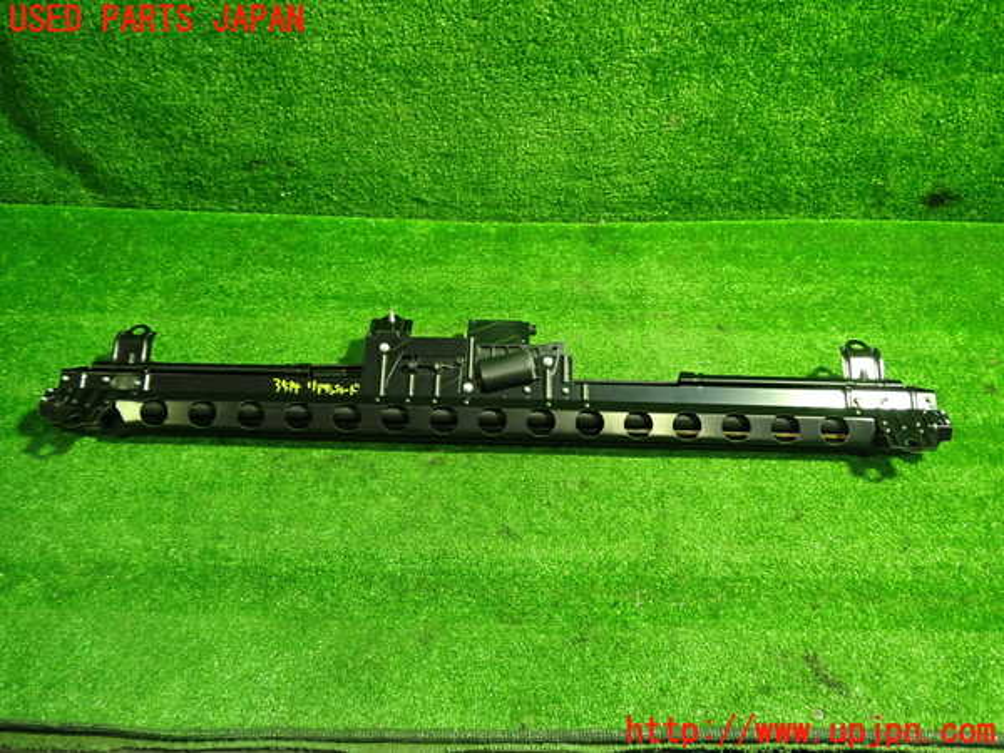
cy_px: 376
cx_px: 502
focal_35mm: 30
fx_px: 870
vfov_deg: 46.8
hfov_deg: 60.0
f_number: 2.3
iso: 500
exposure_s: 1/30
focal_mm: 5.4
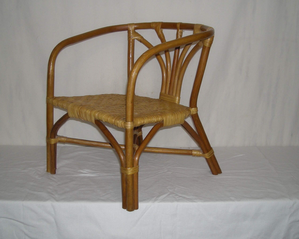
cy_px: 114
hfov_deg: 39.5
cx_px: 147
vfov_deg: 32.1
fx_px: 416
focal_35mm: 47
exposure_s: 1/52.6
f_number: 2.8
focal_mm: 5.7
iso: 50
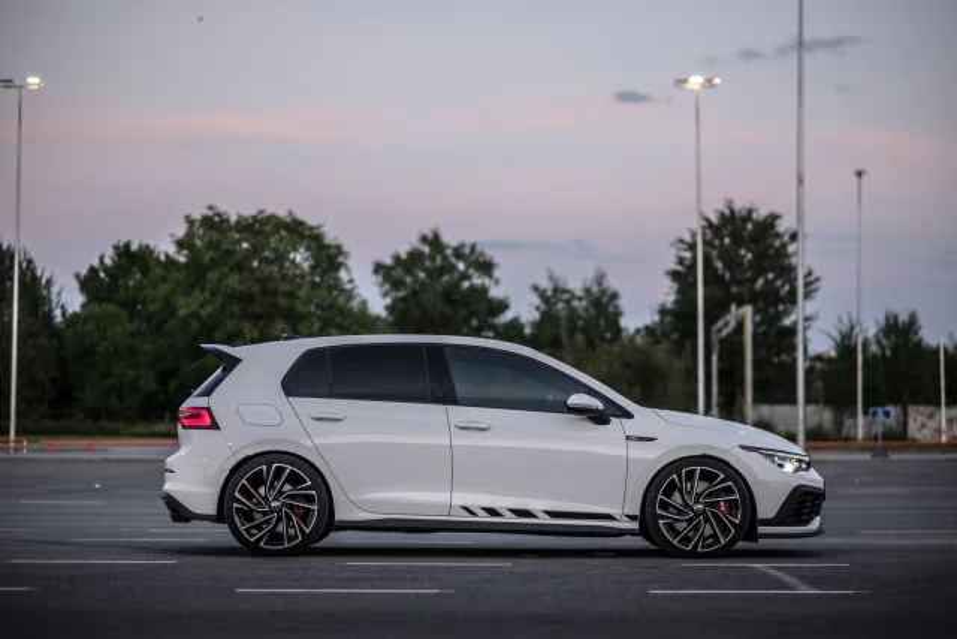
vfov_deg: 16.1
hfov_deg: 23.9
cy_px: 320
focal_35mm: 85
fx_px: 2260
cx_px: 478
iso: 200
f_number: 2.2
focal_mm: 85
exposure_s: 1/250
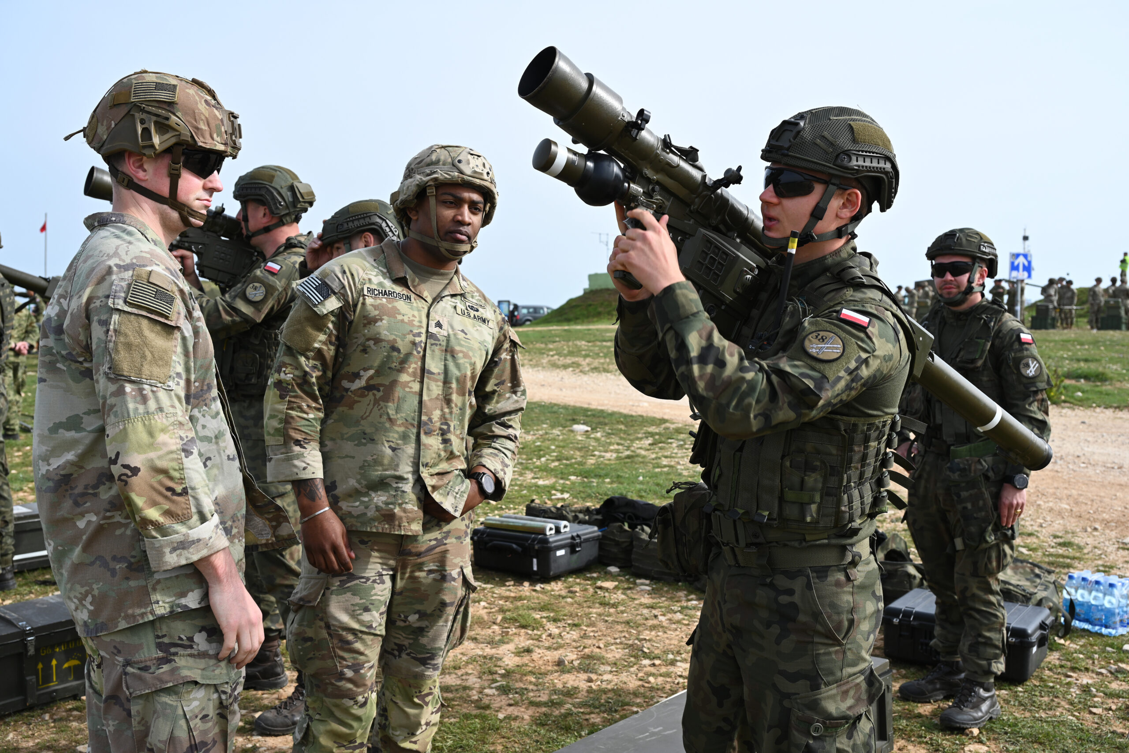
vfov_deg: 38.4
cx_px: 564
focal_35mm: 34
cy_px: 376
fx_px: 1082
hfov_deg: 55.1
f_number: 6.3
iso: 100
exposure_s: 1/320
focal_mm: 34.5
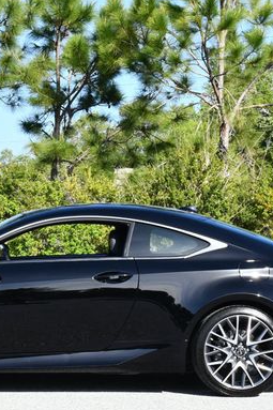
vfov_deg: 19.1
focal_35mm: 107
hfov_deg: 12.7
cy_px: 217
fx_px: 1218
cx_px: 56
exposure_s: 1/250
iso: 200
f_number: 7.1
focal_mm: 32
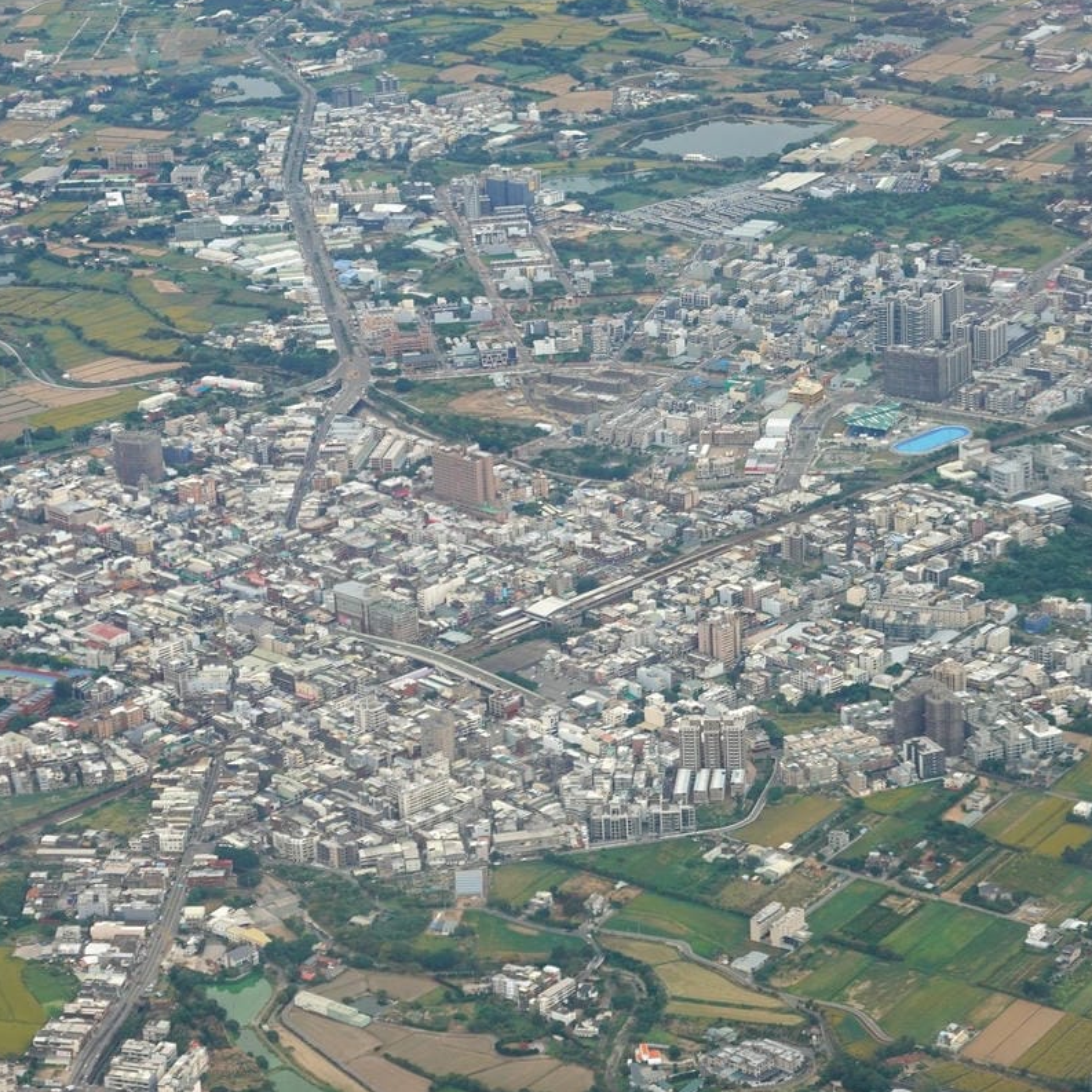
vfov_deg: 16.1
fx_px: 3855
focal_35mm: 108
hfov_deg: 16.1
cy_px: 545
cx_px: 446
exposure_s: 1/100
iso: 100
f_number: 4
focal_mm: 30.85
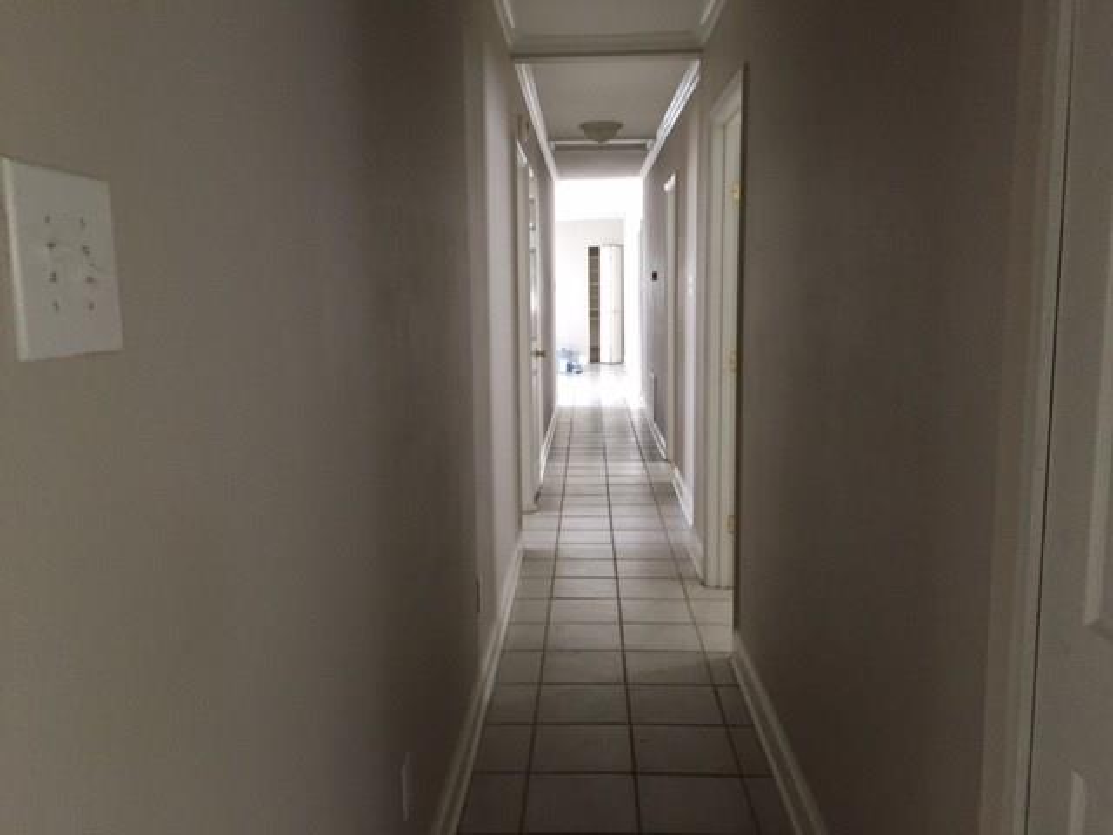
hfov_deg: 61.7
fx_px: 932
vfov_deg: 48.2
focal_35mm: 29
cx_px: 556
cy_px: 418
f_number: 2.2
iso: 250
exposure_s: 1/20
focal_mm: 4.15
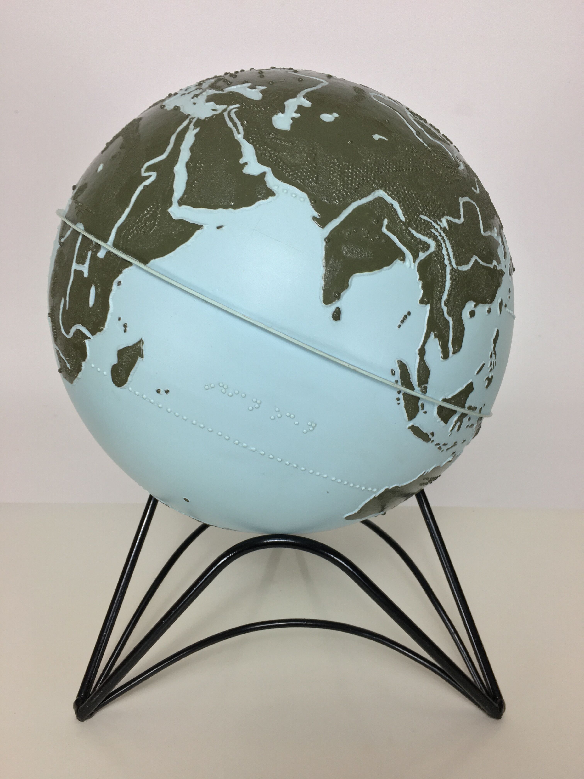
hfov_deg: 48.2
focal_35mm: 29
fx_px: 652
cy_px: 390
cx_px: 292
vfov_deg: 61.7
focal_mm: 4.15
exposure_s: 1/33
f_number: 2.2
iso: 32
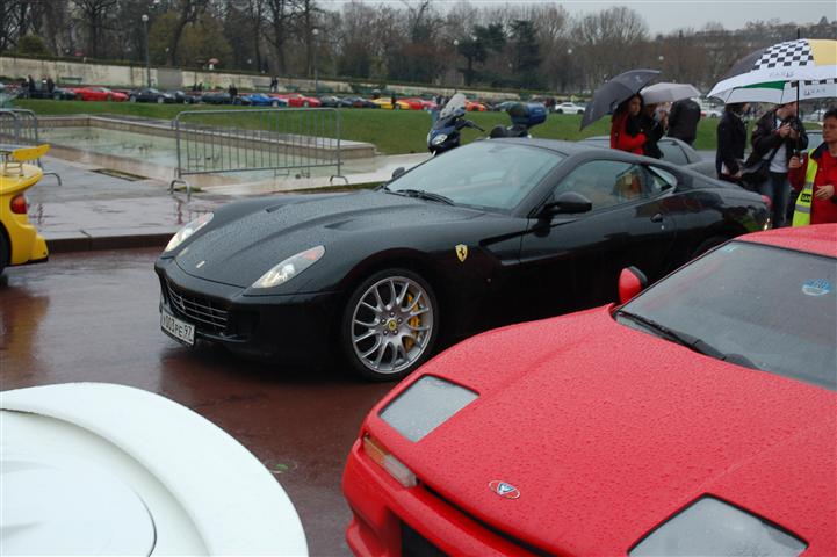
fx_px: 1011
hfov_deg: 45.0
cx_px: 418
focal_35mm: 44
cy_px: 278
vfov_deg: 30.8
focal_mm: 29
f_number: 5
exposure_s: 1/100
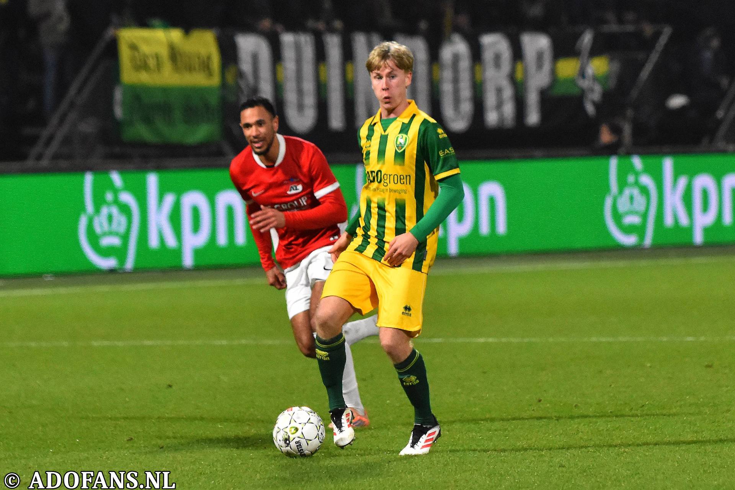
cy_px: 245
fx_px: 4900
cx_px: 368
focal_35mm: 240
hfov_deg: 8.6
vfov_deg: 5.7
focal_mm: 160
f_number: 2.8
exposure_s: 1/640
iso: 4000
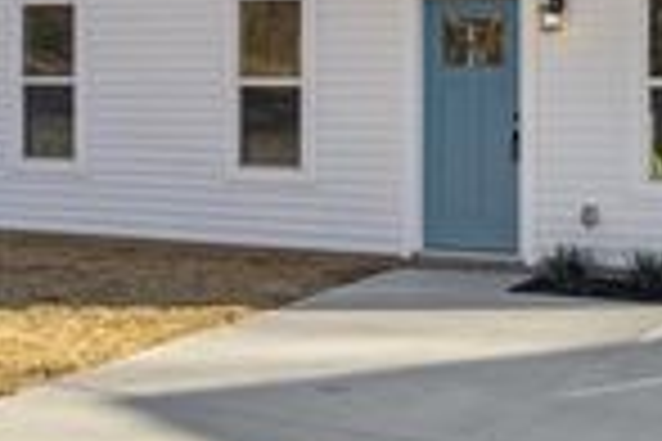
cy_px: -187
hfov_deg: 26.8
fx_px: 1379
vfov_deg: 16.8
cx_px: 468
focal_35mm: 75
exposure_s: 1/125
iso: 100
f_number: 2.8
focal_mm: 8.4
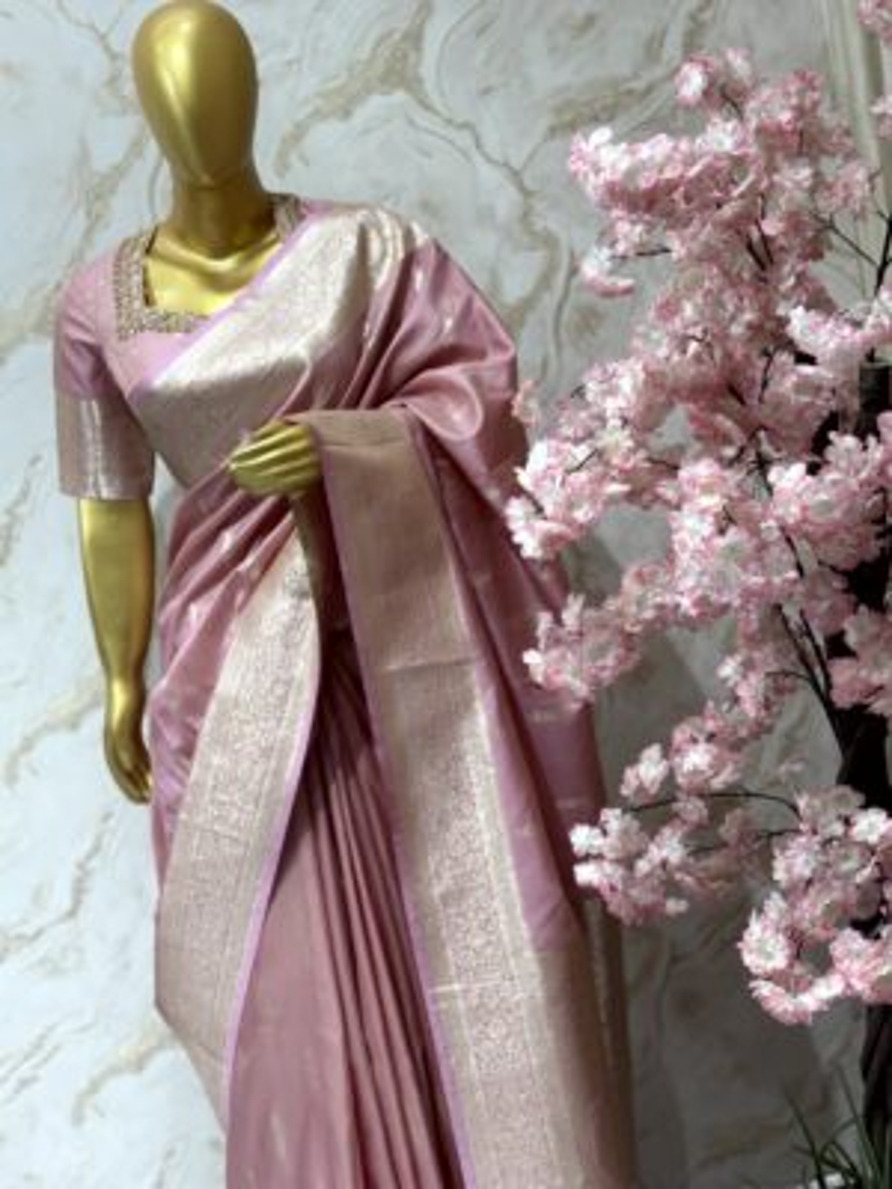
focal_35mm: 52
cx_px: 446
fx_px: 1787
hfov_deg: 28.0
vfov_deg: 36.8
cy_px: 594
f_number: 1.6
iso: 50
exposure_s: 1/100
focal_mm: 5.96
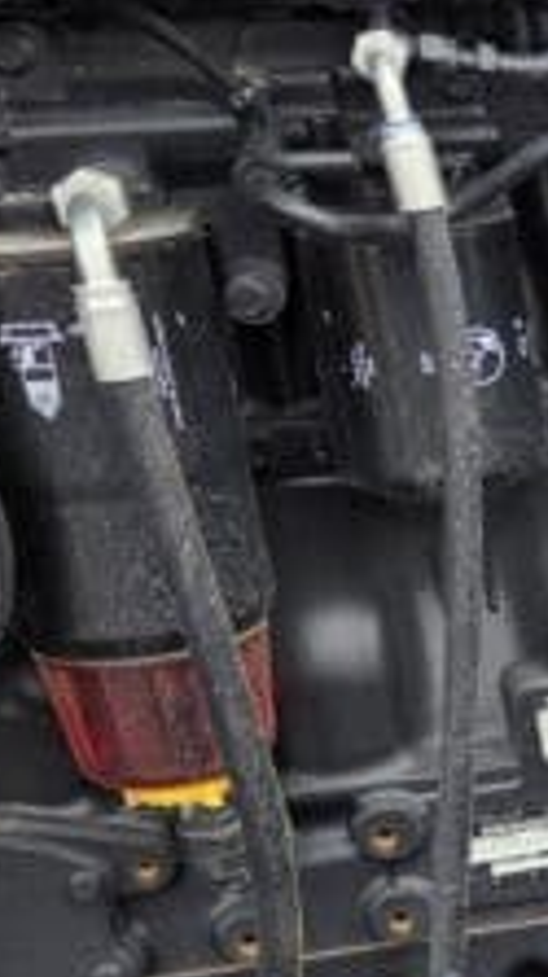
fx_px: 2331
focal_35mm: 90
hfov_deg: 10.9
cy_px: 819
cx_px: 1403
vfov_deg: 23.2
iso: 50
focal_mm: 6.3
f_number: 1.7
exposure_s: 1/359
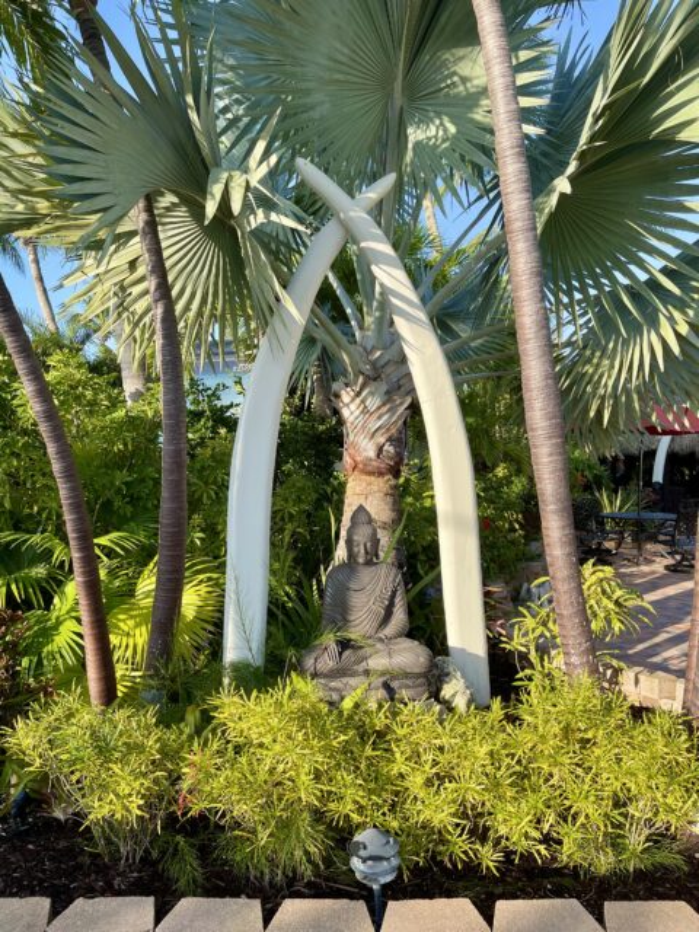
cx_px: 350
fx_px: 700
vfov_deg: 67.3
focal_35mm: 26
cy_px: 466
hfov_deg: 53.1
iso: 32
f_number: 1.6
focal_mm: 5.1
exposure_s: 1/978
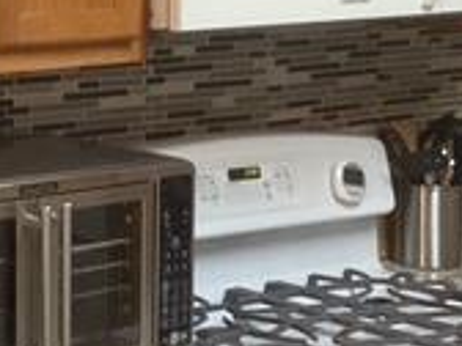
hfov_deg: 16.4
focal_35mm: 118
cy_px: 52
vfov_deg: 12.5
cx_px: 14
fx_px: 1575
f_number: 2.4
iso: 320
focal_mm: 3.3
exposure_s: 1/33
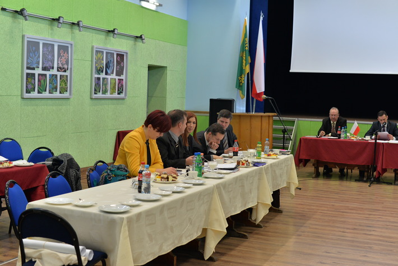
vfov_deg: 27.0
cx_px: 199
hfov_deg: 39.6
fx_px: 553
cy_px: 133
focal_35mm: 50
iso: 640
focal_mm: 50
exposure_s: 1/80
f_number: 5.6
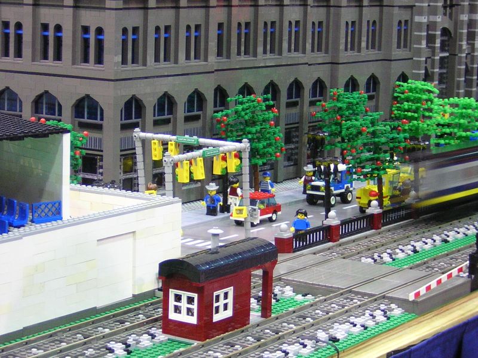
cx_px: 239
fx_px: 1491
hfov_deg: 18.2
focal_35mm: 108
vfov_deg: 13.7
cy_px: 179
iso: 374
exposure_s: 1/3.7
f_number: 4.7
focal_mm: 14.1
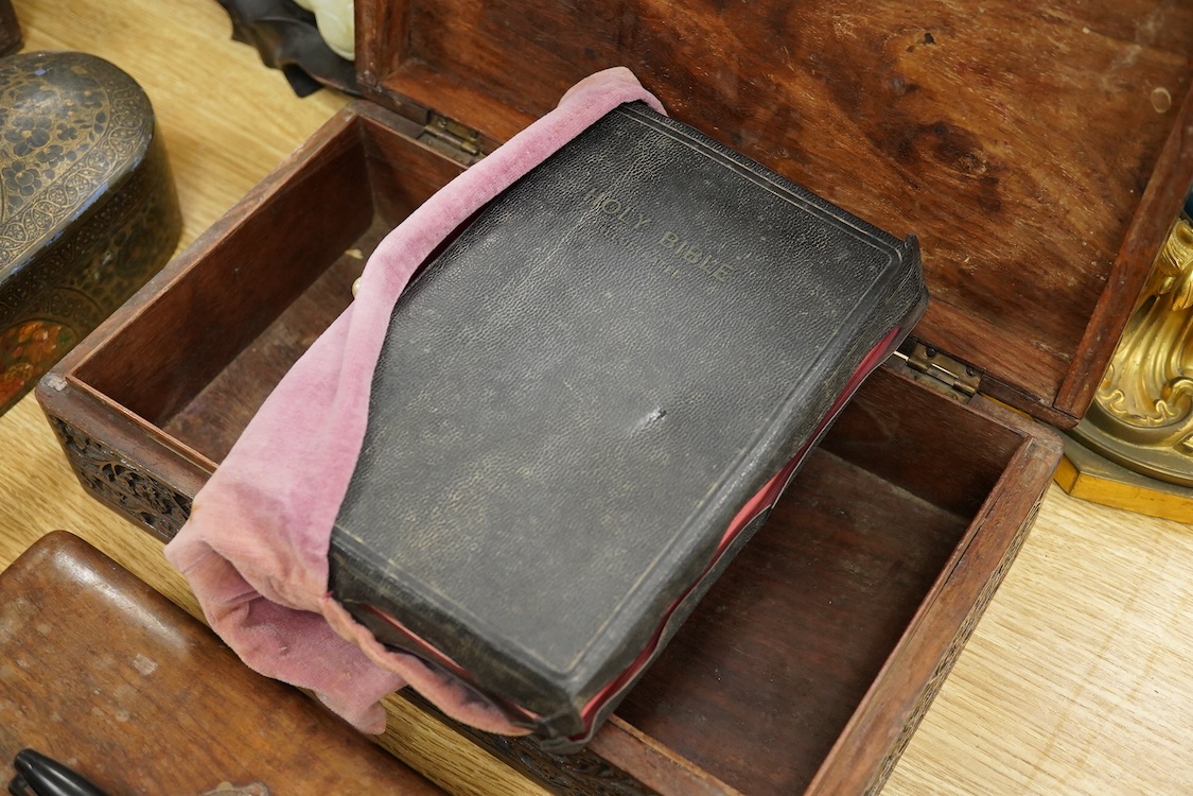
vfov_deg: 29.9
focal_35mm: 45
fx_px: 1491
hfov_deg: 43.6
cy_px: 398
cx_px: 596
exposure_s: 1/160
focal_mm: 30
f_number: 7.1
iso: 2500
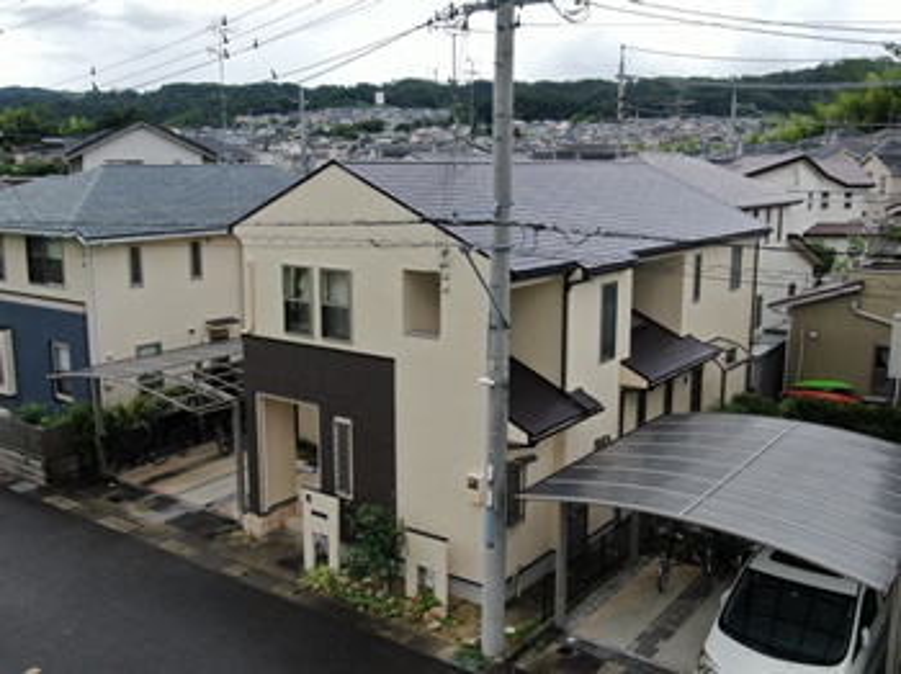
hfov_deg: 51.4
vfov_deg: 39.6
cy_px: 337
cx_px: 450
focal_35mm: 36
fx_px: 936
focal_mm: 6.21
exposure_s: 1/200
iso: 100
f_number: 3.3
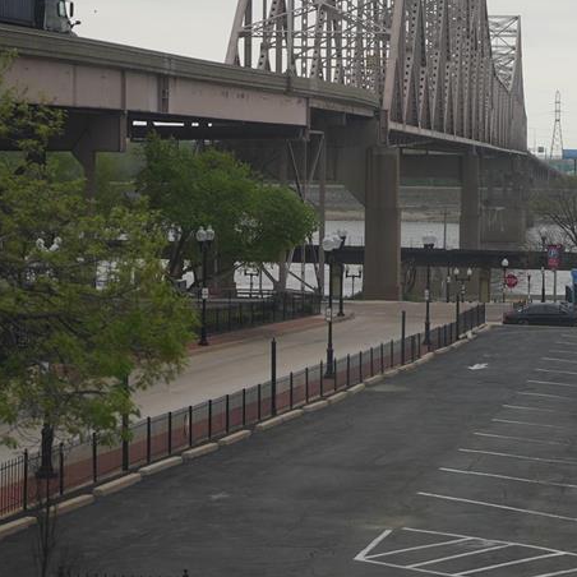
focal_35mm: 100
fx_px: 1886
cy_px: 227
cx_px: 590
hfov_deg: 17.0
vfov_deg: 17.4
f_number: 1.6
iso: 100
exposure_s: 1/2500
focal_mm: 35
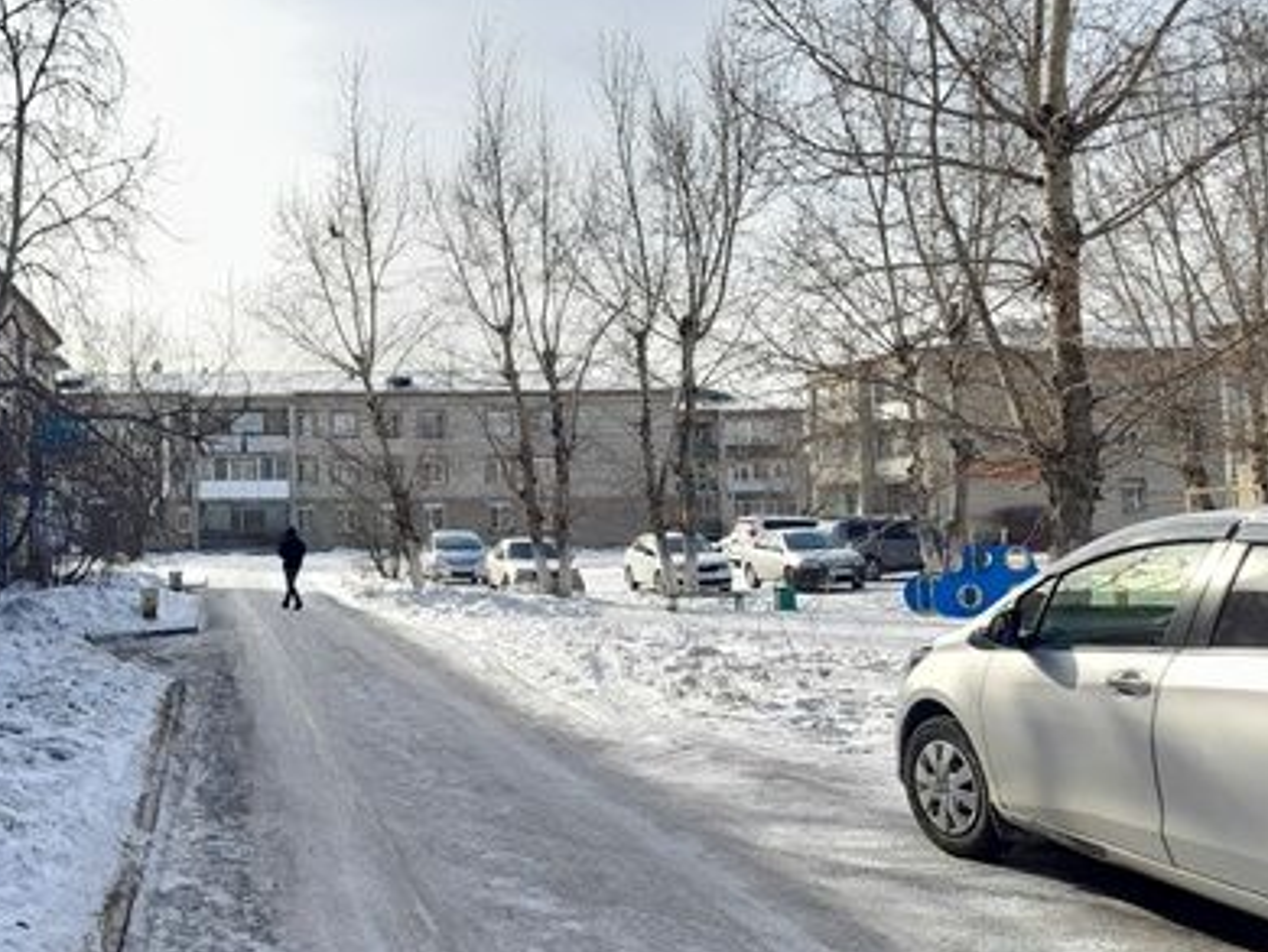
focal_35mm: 41
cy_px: 390
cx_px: 260
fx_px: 1503
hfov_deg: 43.7
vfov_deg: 35.1
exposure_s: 1/231
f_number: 2
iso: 20
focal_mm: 4.6
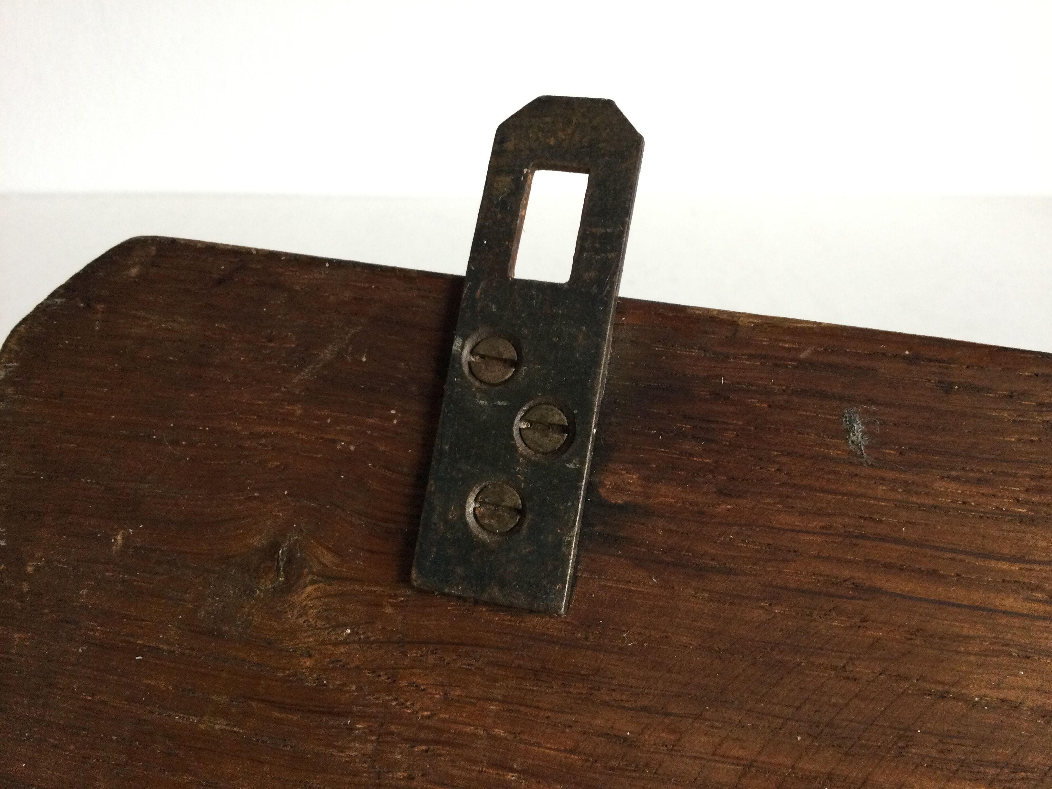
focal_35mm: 31
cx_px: 526
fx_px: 942
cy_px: 394
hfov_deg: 58.4
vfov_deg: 45.4
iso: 50
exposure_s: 1/33
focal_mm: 3.3
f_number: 2.4
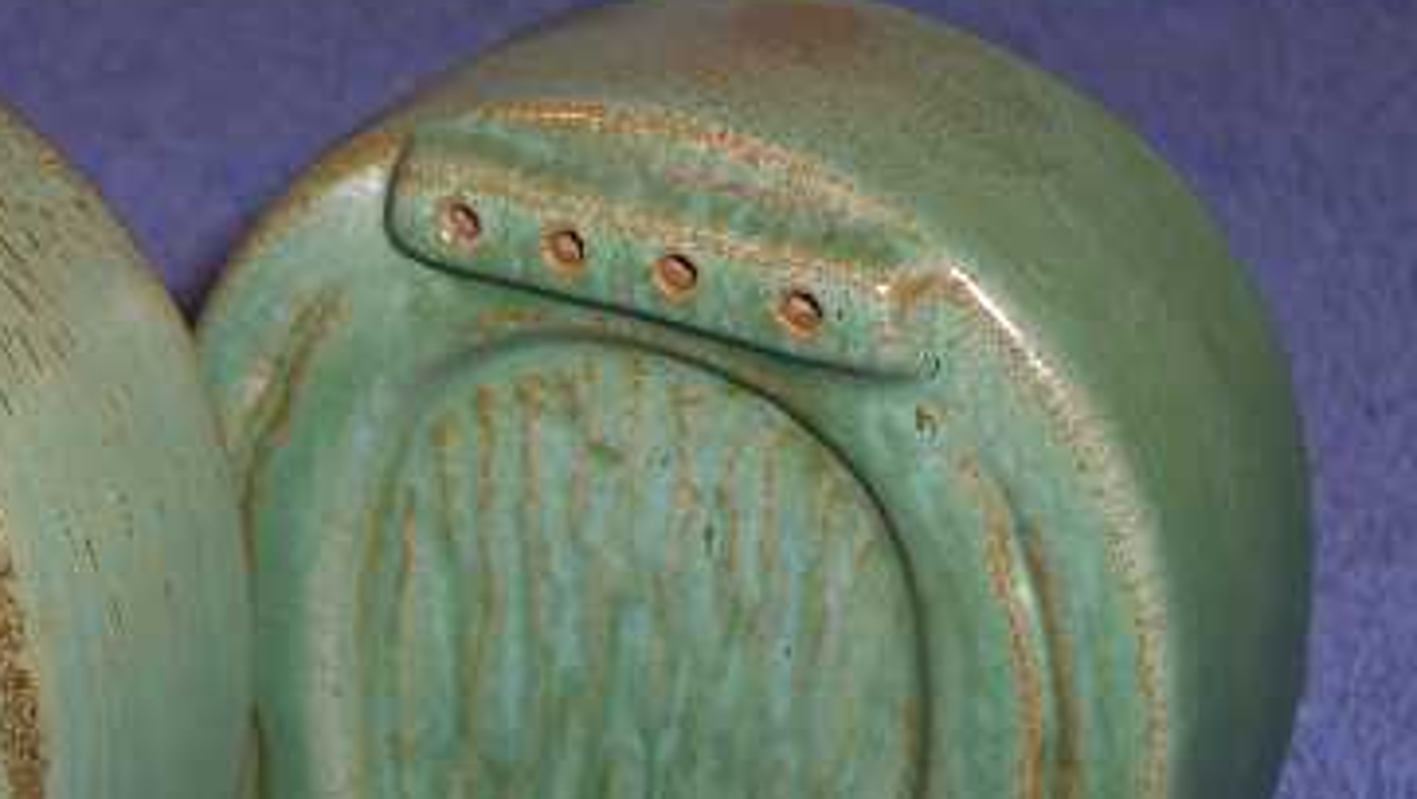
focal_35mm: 127
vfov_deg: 9.5
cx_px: 227
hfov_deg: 16.7
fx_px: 4774
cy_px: 634
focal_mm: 13.7
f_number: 7.6
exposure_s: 1/30
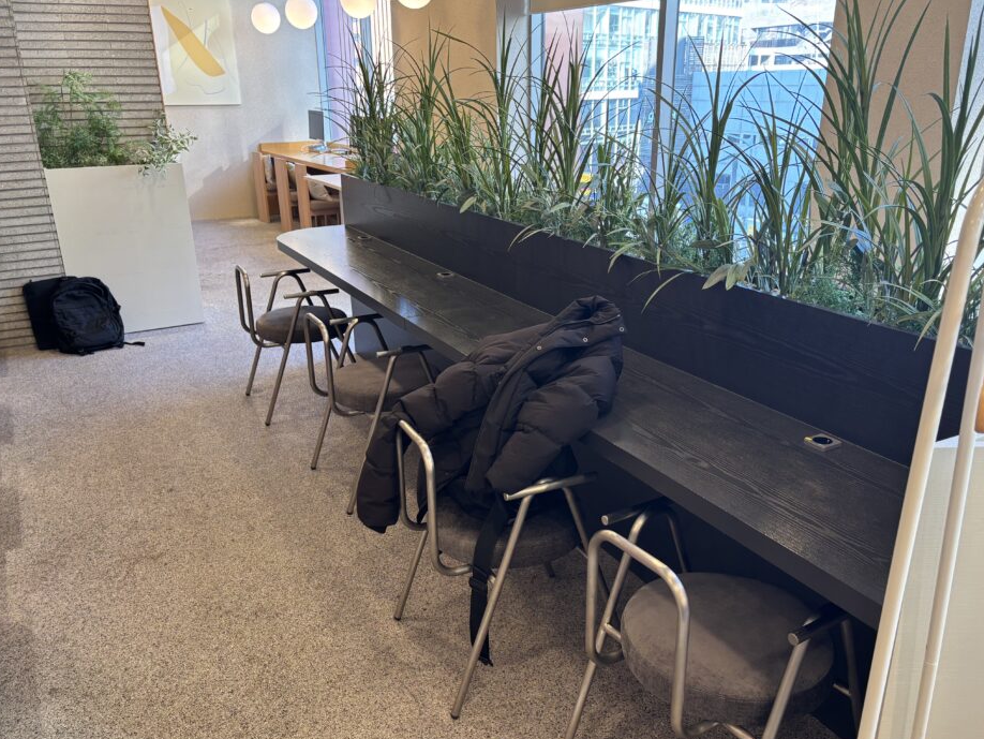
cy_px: 394
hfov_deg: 61.6
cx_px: 487
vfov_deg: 48.2
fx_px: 825
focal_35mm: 29
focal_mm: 5.96
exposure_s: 1/60
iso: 80
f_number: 1.6
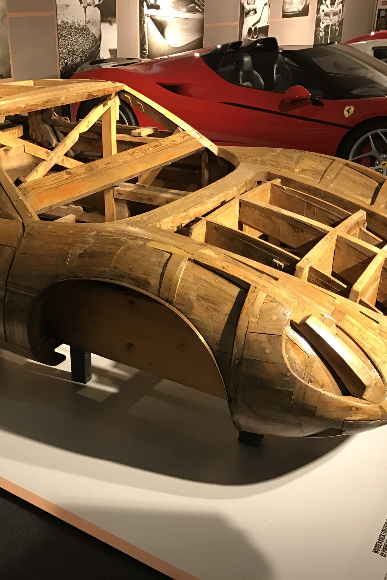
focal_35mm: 39
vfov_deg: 49.6
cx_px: 135
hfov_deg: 33.9
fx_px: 629
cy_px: 290
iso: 64
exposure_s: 1/16
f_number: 1.8
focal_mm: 3.99
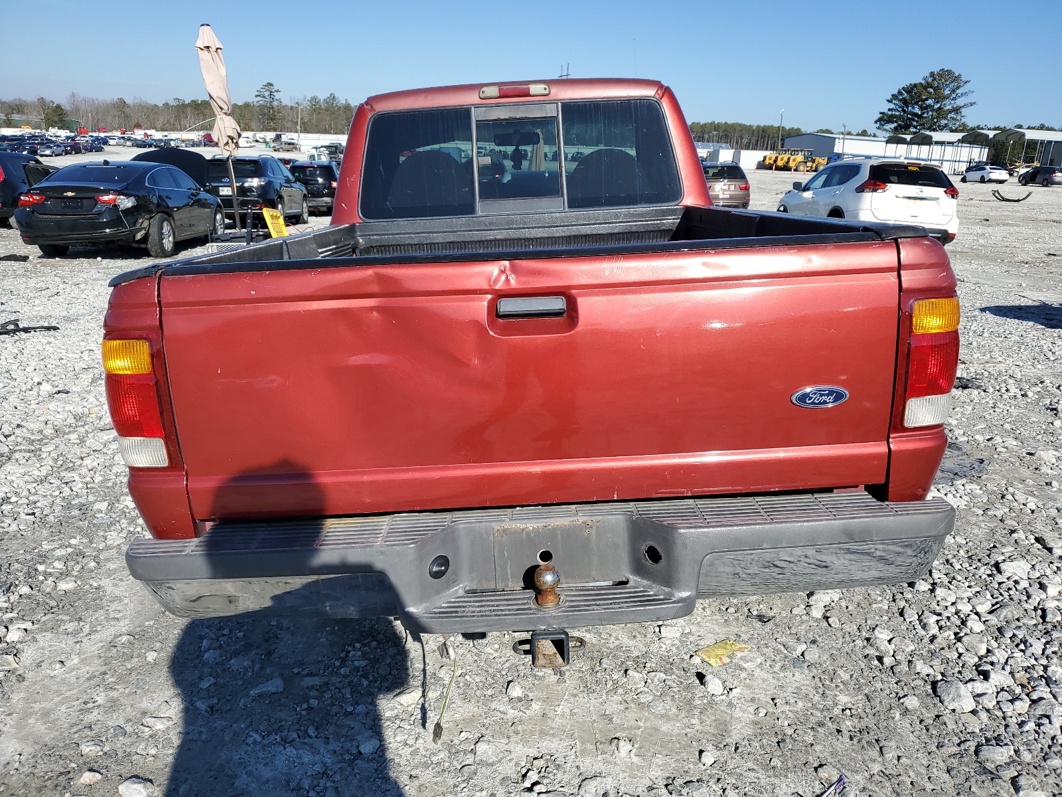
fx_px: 798
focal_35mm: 26
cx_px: 531
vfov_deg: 53.1
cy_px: 398
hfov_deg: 67.3
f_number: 1.5
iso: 50
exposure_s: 1/3333
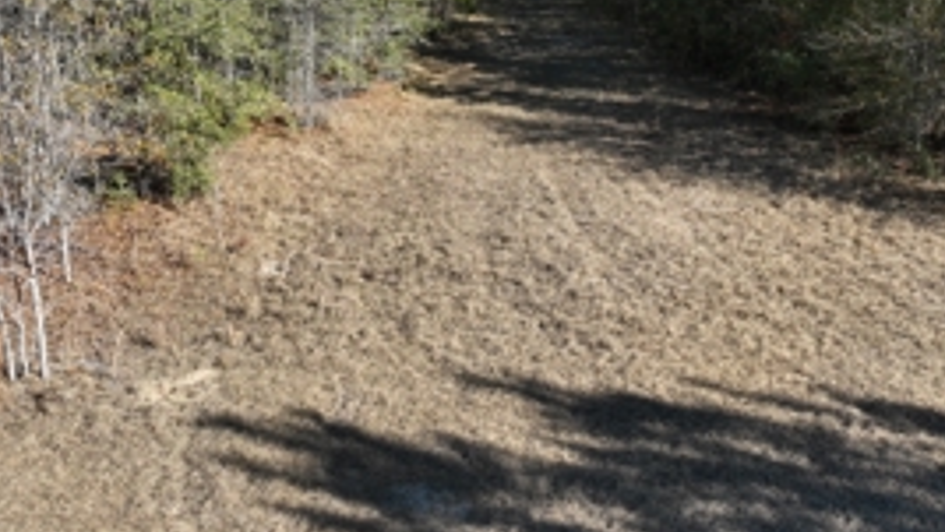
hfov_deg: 51.5
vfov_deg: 30.0
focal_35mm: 39
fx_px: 978
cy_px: 134
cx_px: 525
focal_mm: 12.29
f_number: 2.8
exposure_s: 1/1600
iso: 100
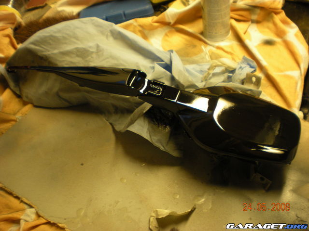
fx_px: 339
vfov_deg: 37.7
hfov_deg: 49.0
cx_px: 154
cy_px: 116
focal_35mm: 38
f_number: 3.1
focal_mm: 6.3
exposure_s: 1/21.2
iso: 200
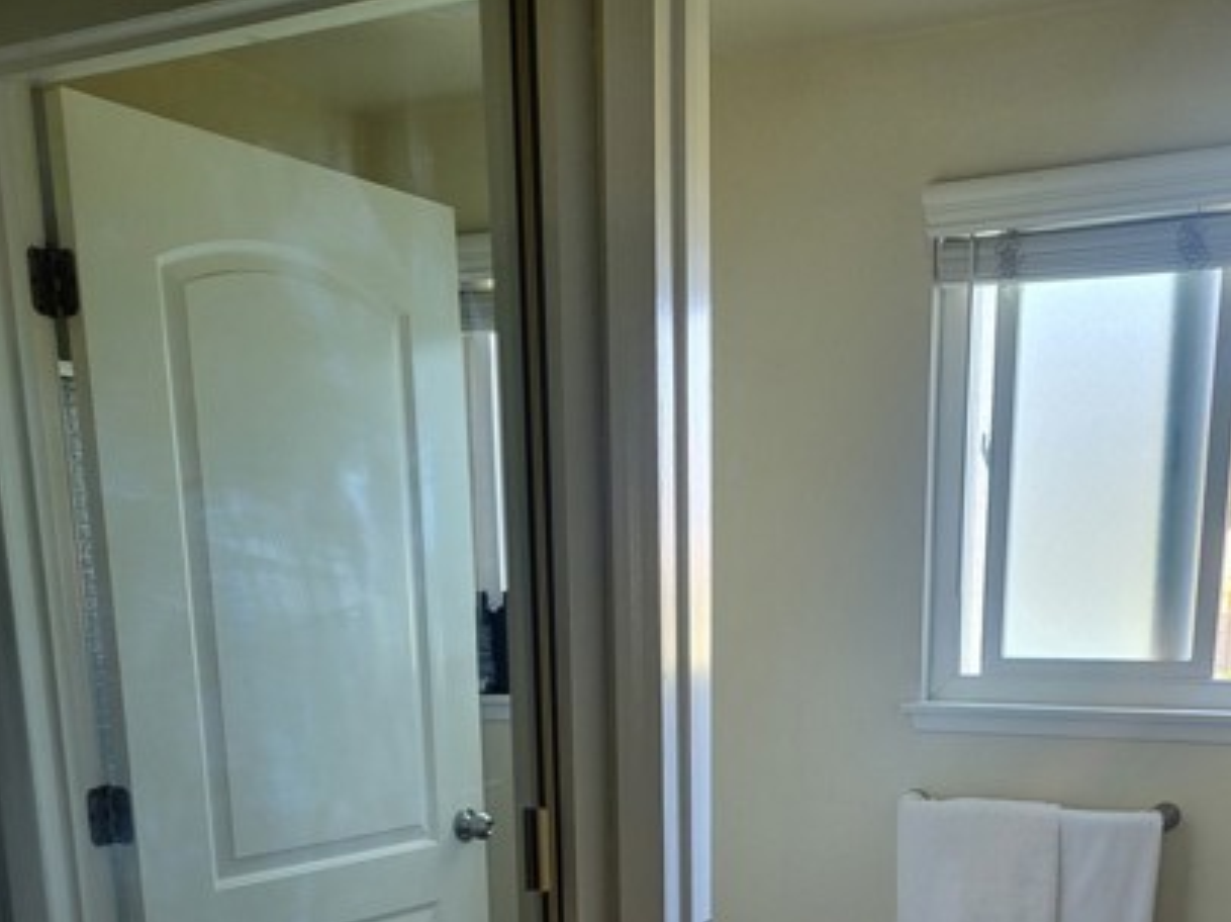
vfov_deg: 32.0
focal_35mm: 41
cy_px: 946
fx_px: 1457
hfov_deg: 45.7
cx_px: 703
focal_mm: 5.4
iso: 200
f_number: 1.8
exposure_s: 1/40
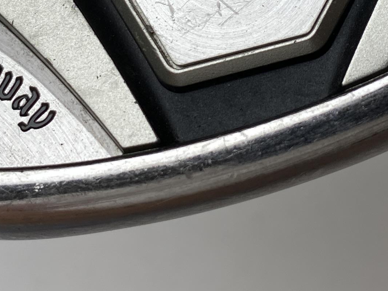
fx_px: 1098
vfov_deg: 14.7
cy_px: -32
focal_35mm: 98
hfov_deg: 19.8
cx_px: 308
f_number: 1.8
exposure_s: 1/506
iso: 32
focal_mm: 4.25
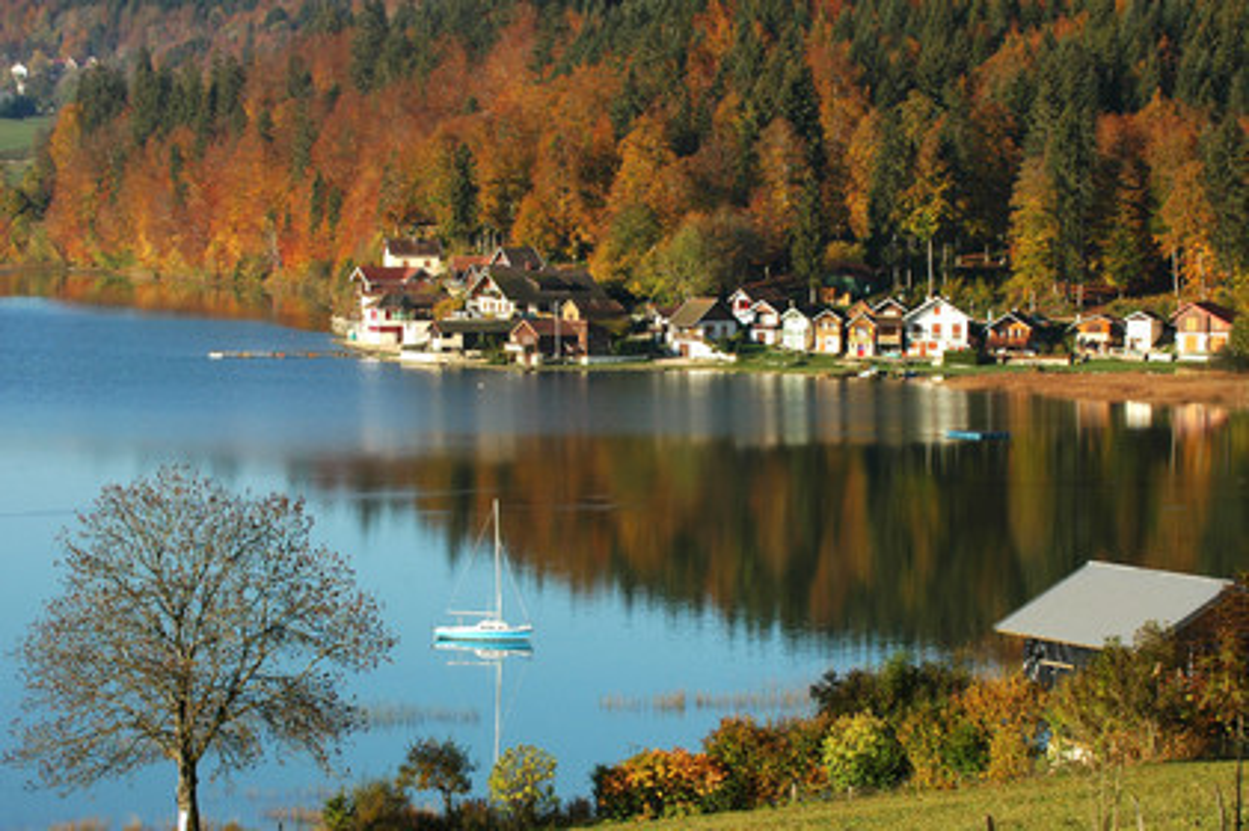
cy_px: 416
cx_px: 624
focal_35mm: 135
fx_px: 4680
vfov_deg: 10.1
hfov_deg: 15.2
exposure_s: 1/320
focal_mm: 90
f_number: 7.1
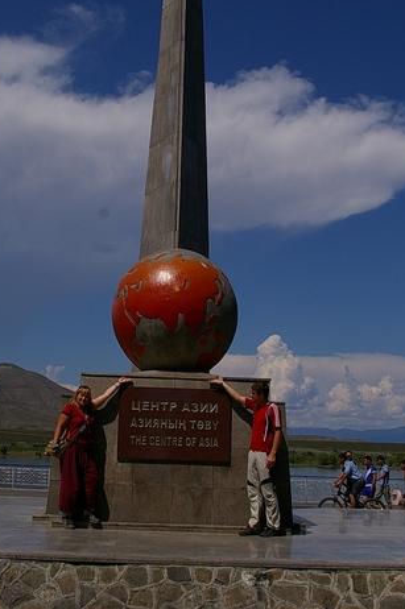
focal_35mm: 52
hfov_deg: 25.8
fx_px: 879
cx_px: 141
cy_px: 283
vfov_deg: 38.2
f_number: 9.5
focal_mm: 20
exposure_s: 1/1000
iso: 200
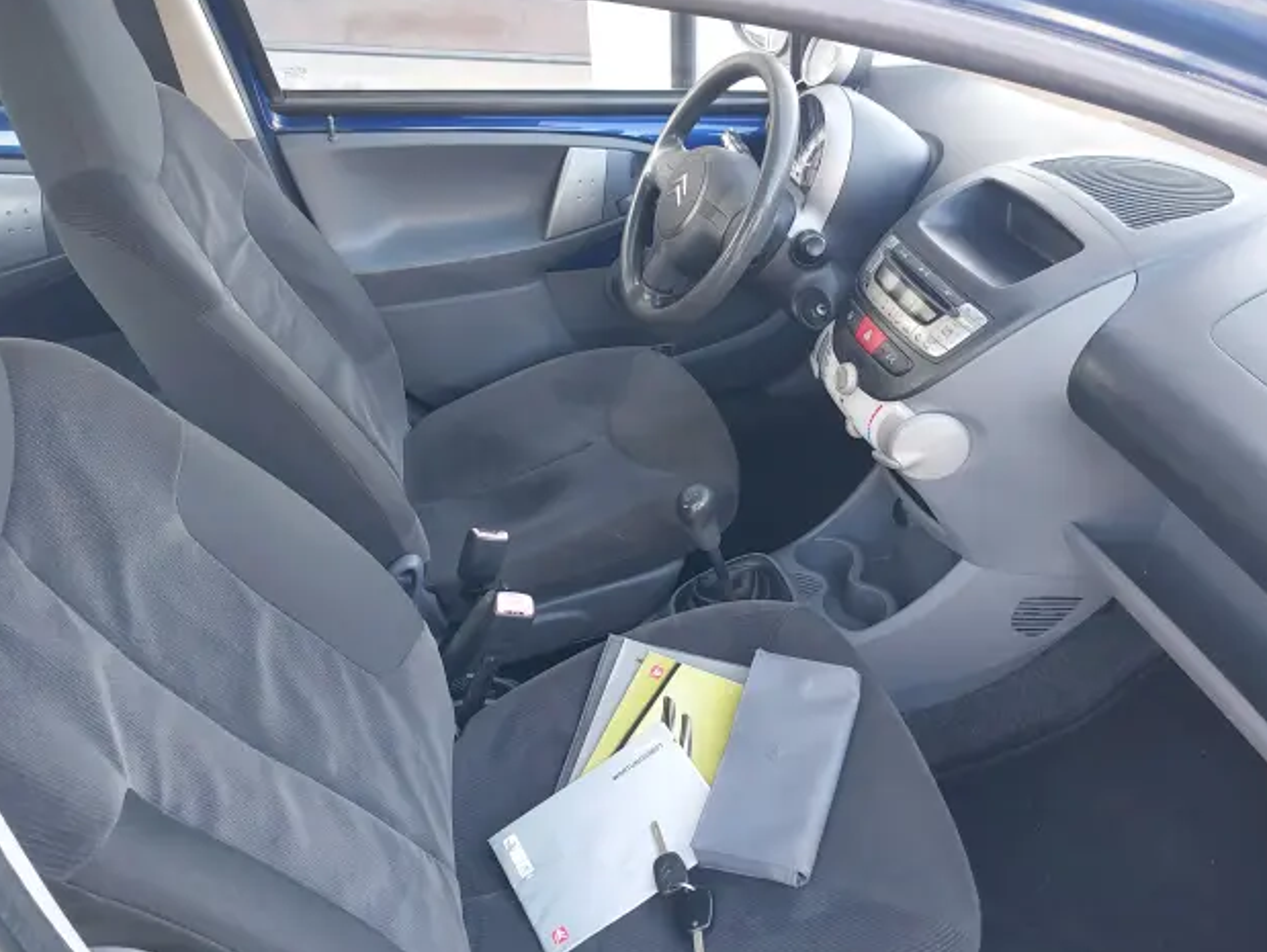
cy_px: 473
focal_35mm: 31
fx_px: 1135
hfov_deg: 58.3
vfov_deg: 45.5
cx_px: 643
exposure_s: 1/50
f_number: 1.8
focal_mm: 4.6
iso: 125
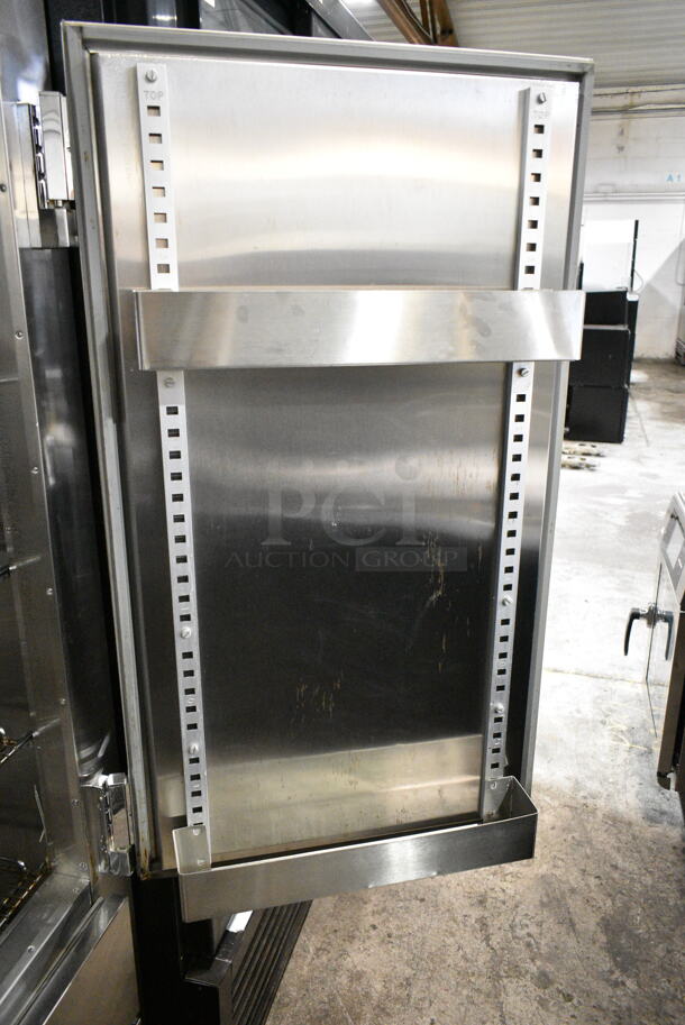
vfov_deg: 67.3
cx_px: 342
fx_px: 769
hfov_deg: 48.0
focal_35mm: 27
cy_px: 512
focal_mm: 18
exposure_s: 1/250
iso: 6400
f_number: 4
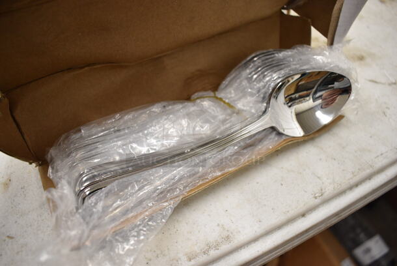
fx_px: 298
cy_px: 133
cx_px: 198
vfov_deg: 48.0
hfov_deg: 67.3
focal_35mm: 27
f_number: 4.5
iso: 800
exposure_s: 1/60
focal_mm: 18
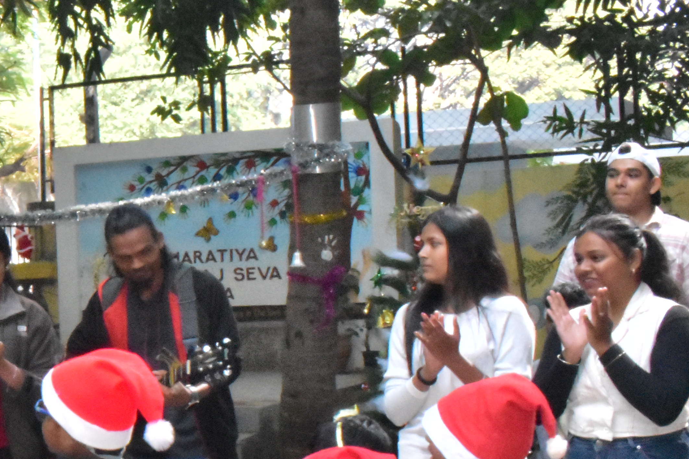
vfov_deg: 16.0
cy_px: 335
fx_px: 1627
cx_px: -211
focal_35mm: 85
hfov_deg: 21.6
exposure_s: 1/200
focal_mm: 20
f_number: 25
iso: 6400
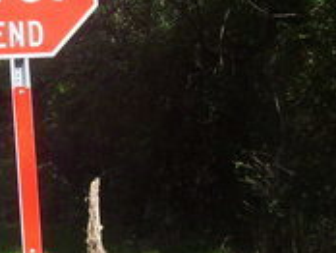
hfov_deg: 15.5
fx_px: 1205
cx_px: -14
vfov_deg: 12.0
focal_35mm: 124
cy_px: 77
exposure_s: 1/250
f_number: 4.8
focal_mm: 6
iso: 80
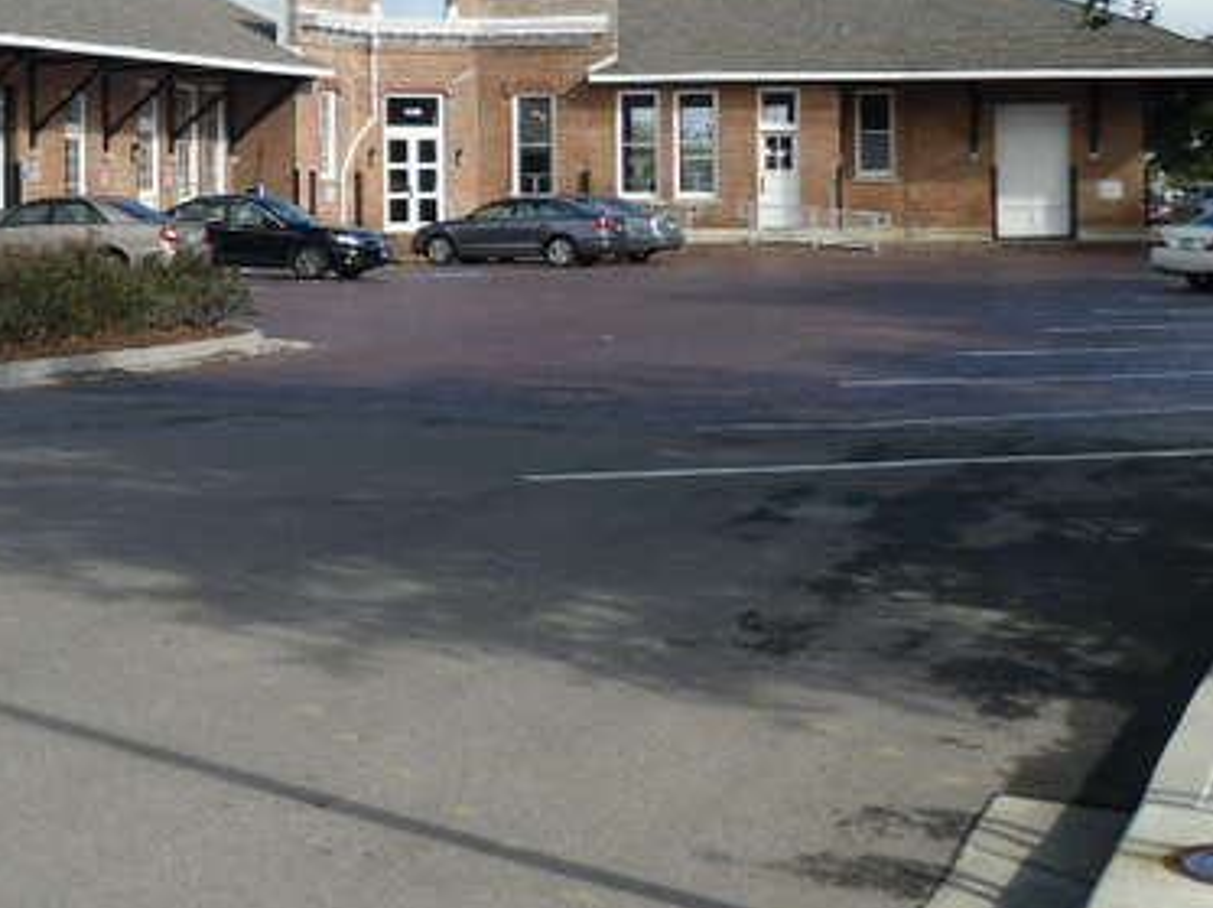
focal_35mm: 73
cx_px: 20
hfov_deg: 25.5
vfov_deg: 19.9
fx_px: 2556
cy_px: 166
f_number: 8.1
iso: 80
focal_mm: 6
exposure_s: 1/158
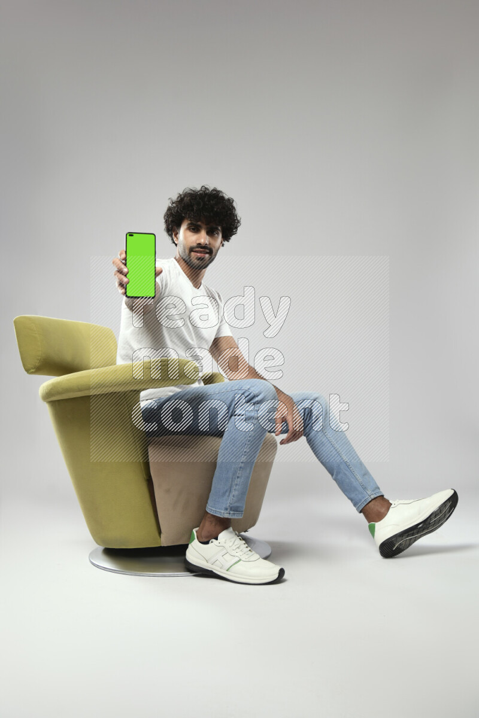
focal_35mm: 35
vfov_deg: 54.4
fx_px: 698
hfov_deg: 37.9
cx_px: 240
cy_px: 359
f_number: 5.6
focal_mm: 35
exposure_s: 1/125
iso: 400
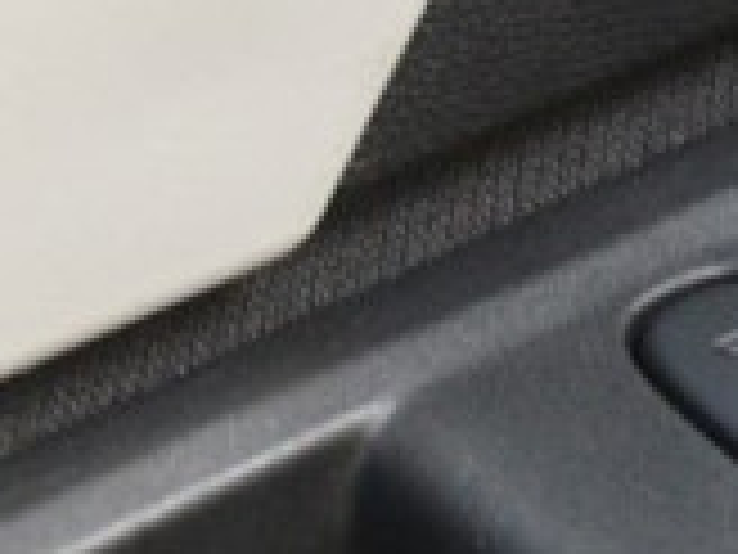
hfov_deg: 6.8
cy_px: 79
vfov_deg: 5.2
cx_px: 1116
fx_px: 6140
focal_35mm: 288
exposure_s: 1/60
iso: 1000
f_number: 4.2
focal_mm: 32
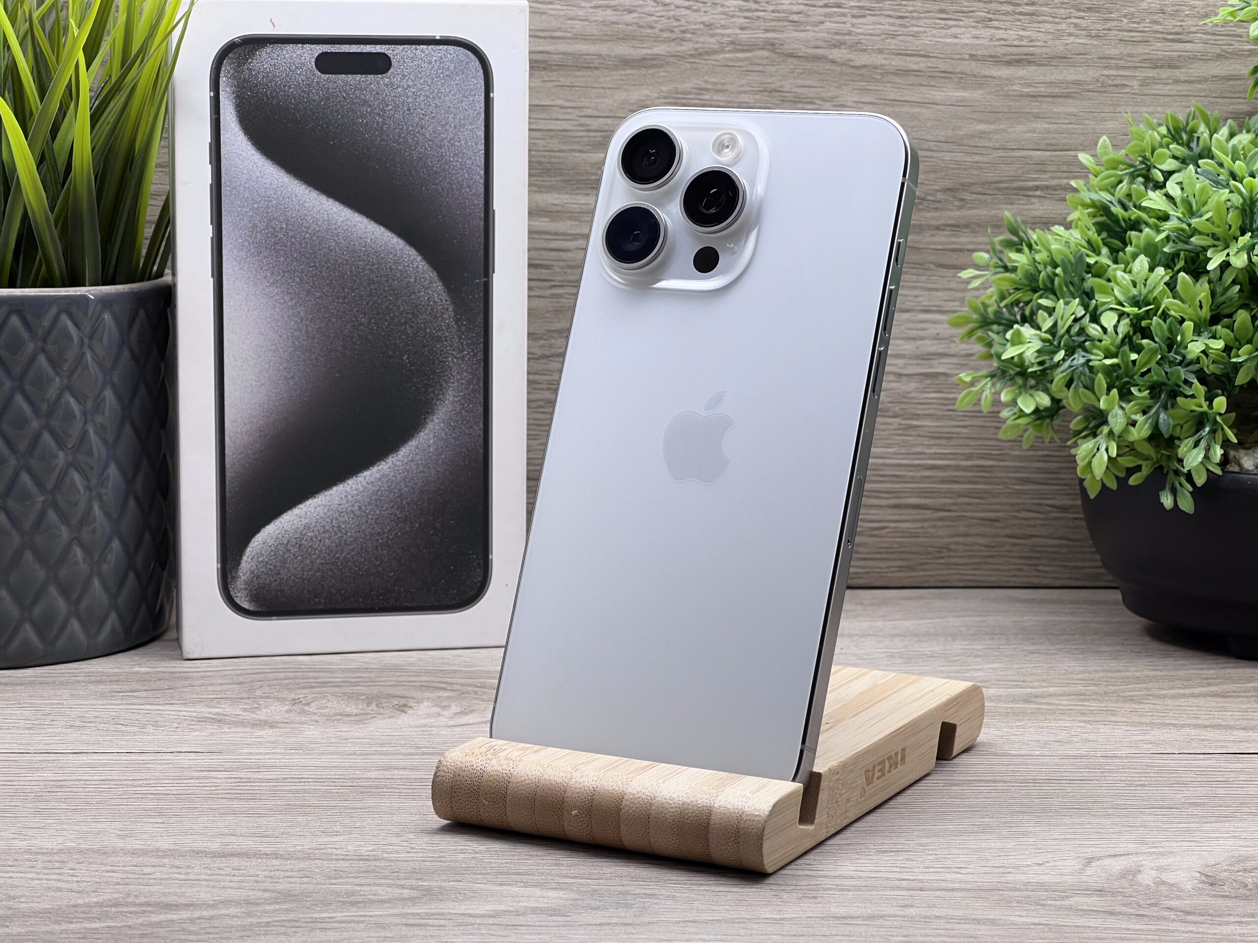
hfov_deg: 25.3
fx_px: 2798
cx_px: 629
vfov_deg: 19.1
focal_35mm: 77
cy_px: 472
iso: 64
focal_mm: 9
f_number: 2.8
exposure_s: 1/100
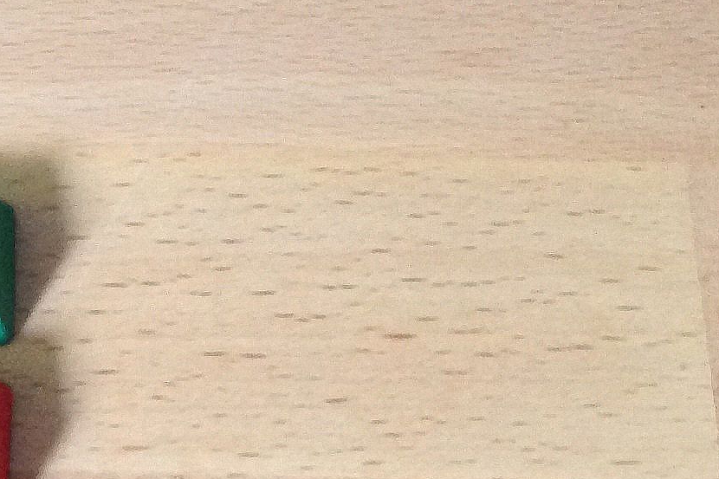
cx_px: -100
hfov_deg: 14.8
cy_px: -376
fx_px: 2696
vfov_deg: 9.7
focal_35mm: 135
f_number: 2.4
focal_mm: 4.12
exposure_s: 1/20
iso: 250
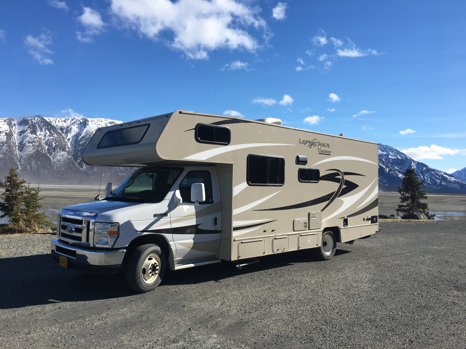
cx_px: 233
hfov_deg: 61.7
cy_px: 174
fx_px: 390
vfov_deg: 48.2
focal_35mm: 29
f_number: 2.2
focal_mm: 4.15
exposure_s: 1/1923
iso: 25
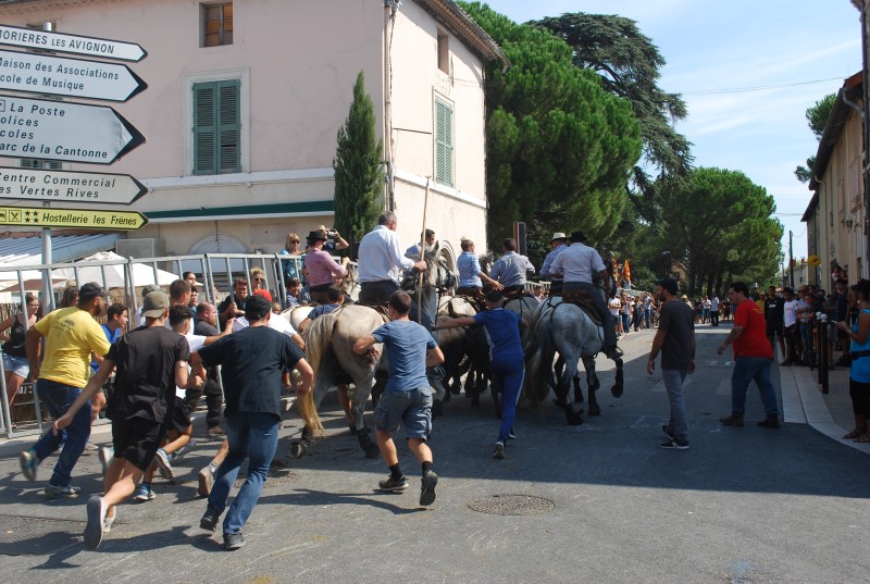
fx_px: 872
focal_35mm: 36
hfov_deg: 53.0
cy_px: 292
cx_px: 435
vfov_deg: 37.0
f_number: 7.1
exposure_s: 1/200
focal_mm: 24
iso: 100
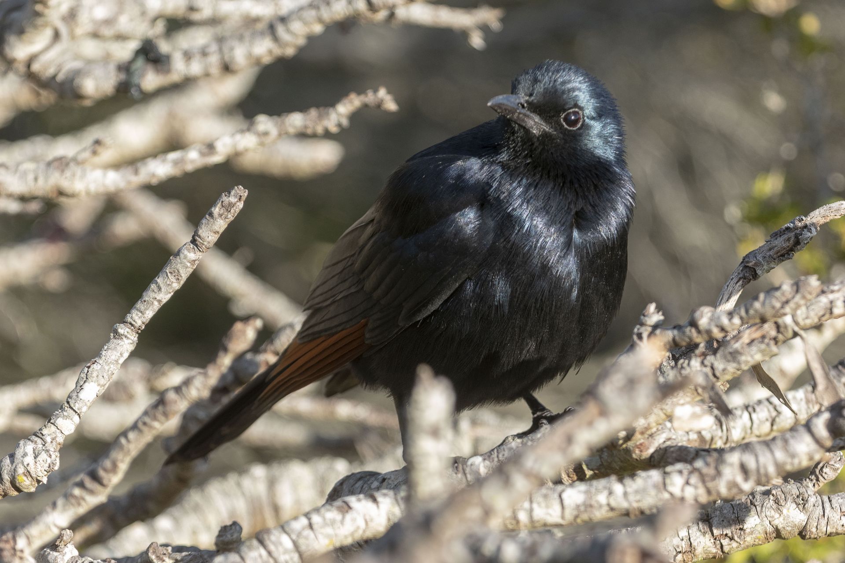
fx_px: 6689
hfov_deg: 7.2
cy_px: 282
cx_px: 422
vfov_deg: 4.8
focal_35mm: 285
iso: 400
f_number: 5.6
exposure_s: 1/400
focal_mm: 190
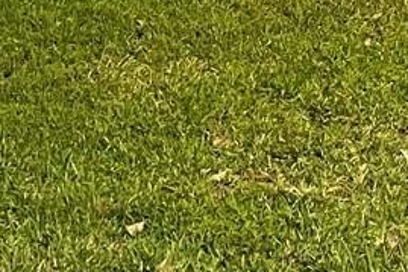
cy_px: -457
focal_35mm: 161
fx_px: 1823
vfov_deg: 7.7
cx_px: 349
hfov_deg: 12.7
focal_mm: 4.2
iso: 160
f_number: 1.6
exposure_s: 1/60
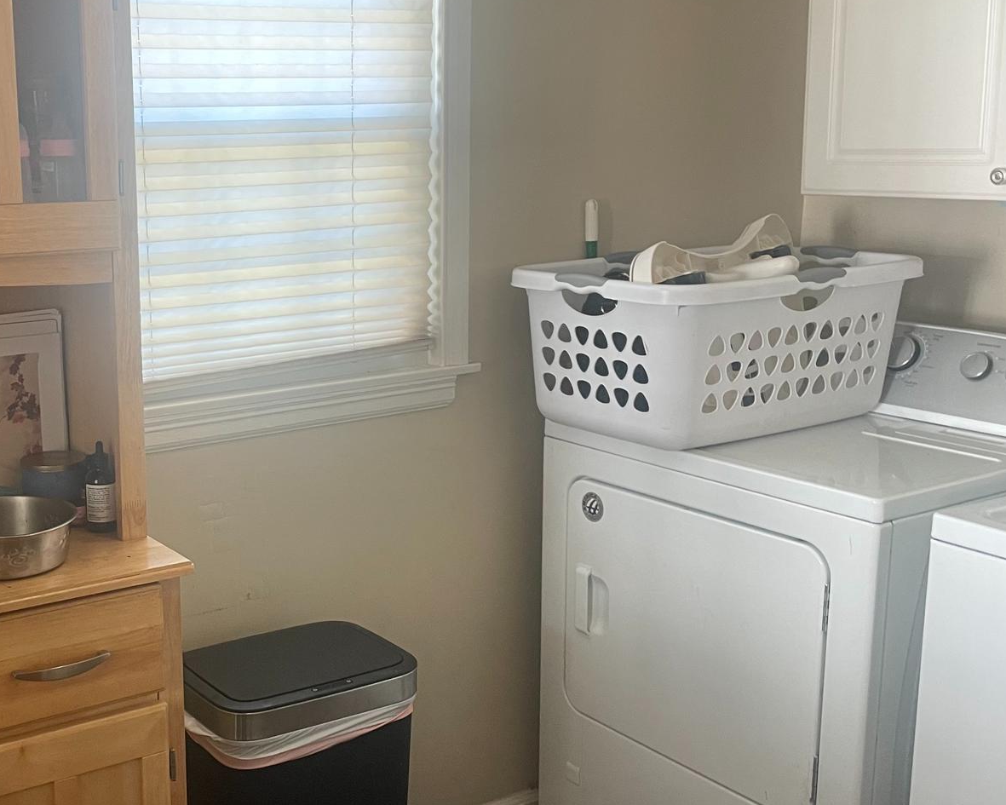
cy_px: 439
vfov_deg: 34.1
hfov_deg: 40.6
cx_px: 227
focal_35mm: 44
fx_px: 1310
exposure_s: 1/60
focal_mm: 4.2
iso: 100
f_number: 1.6
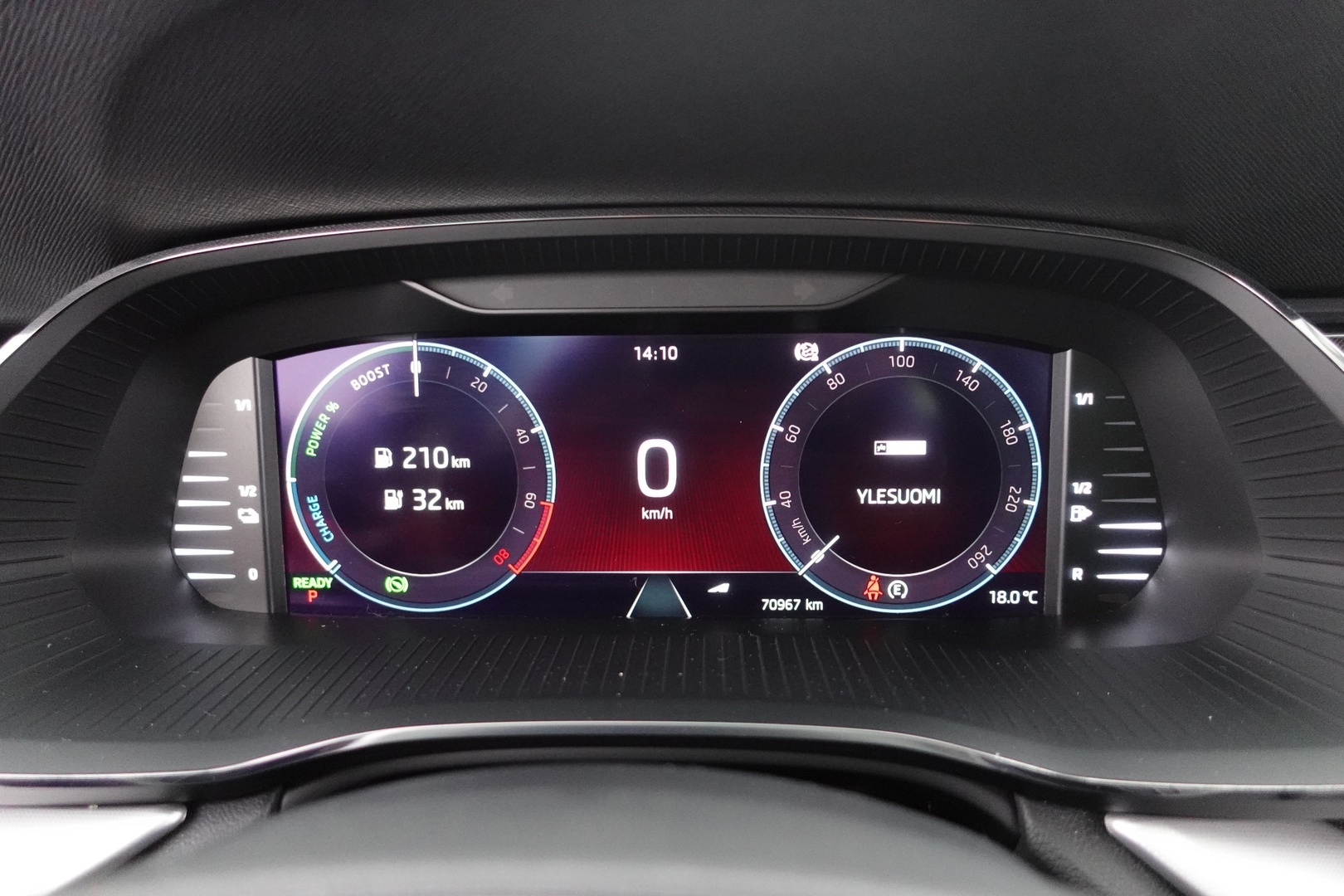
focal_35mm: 24
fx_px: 896
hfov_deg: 73.7
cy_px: 448
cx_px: 672
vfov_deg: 53.1
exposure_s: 1/20
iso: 3200
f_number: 1.8
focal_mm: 9.4
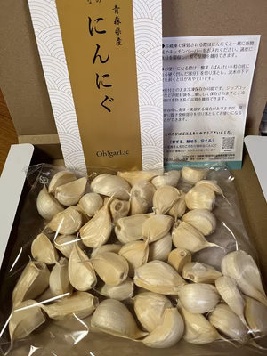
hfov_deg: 53.1
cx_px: 134
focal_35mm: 26
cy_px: 178
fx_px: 267
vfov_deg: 67.3
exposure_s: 1/53
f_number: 1.6
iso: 160
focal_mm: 5.1
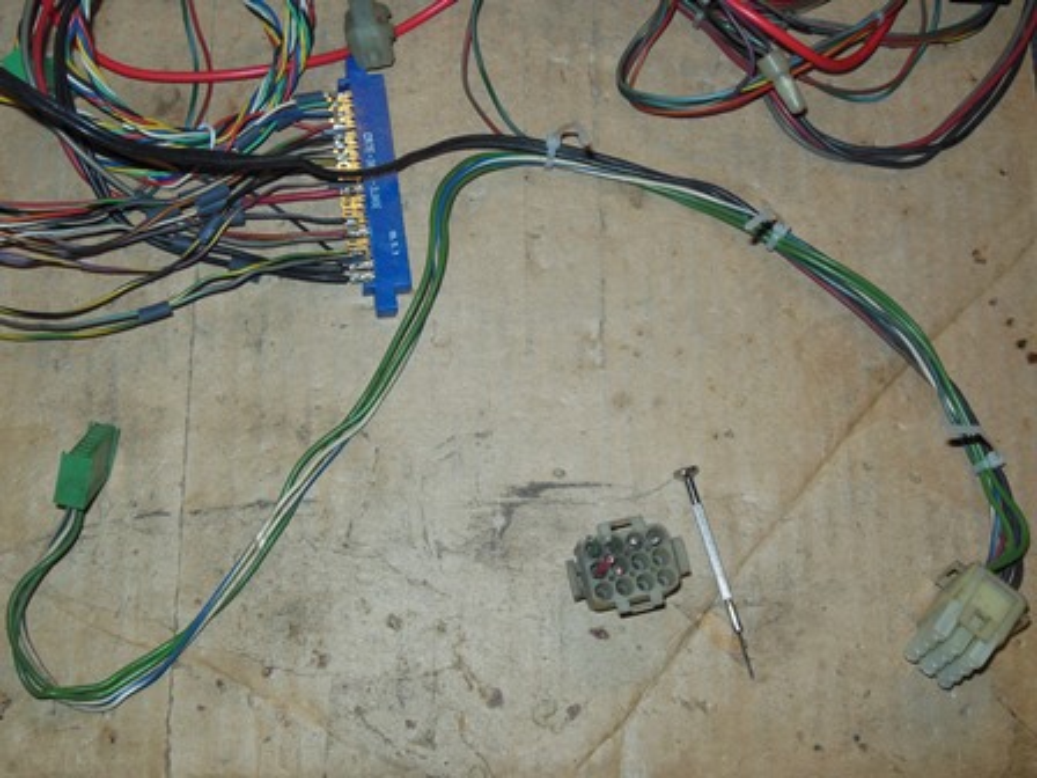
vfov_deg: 33.6
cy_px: 389
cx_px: 518
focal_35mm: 43
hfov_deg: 43.9
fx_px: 1288
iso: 125
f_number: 3.8
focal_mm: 7.7
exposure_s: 1/30
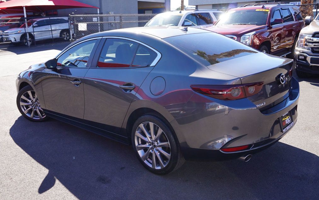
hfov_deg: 58.9
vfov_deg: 38.9
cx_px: 161
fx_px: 283
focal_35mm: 33
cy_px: 103
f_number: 8
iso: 100
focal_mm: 21
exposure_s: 1/80
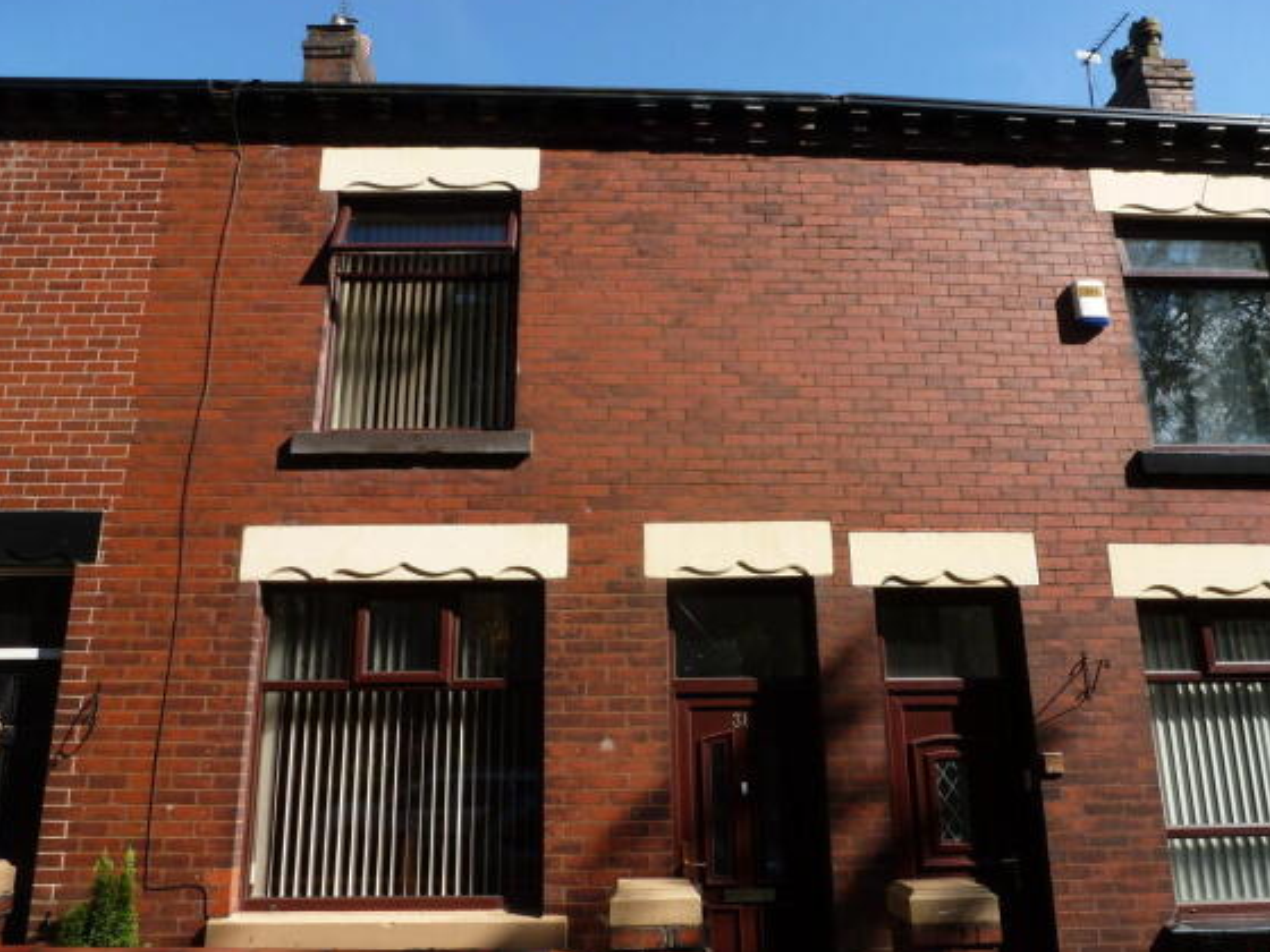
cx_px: 638
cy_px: 482
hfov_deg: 69.4
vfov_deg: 54.9
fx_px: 917
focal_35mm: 25
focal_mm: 4.3
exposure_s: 1/320
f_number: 4
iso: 100
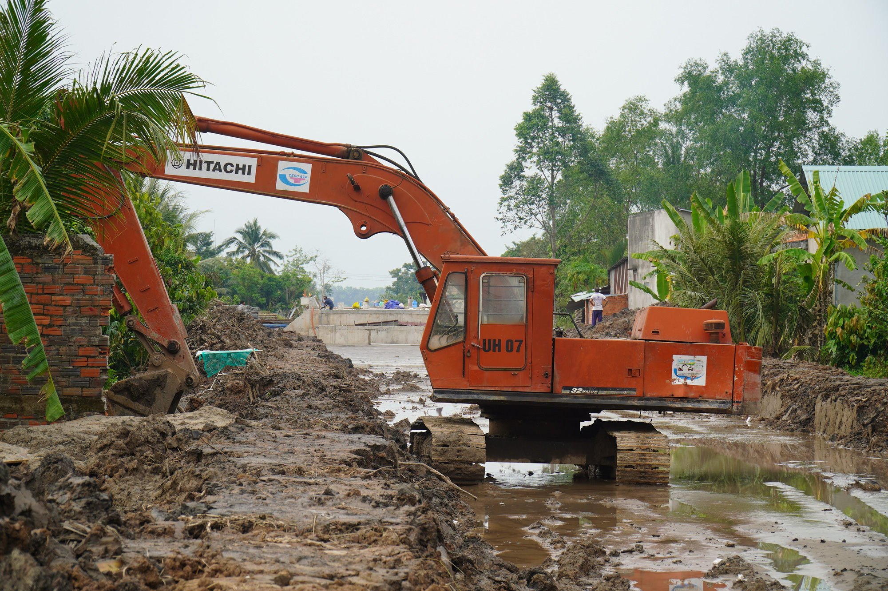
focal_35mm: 94
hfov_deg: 21.6
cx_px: 444
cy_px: 296
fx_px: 2329
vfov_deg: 14.5
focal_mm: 63
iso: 100
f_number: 5.6
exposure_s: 1/125
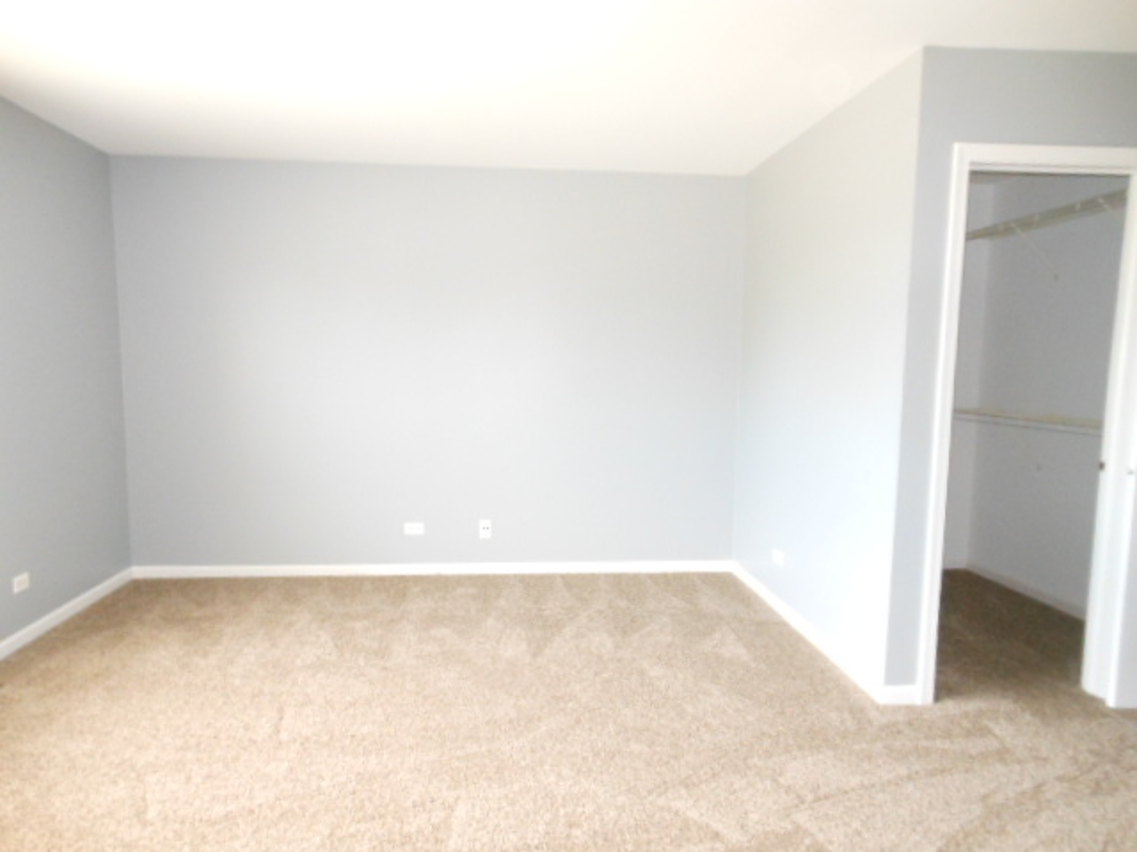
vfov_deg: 54.9
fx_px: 821
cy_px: 426
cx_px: 568
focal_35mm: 25
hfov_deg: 69.4
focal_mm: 4.5
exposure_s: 1/25
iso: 500
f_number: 3.2
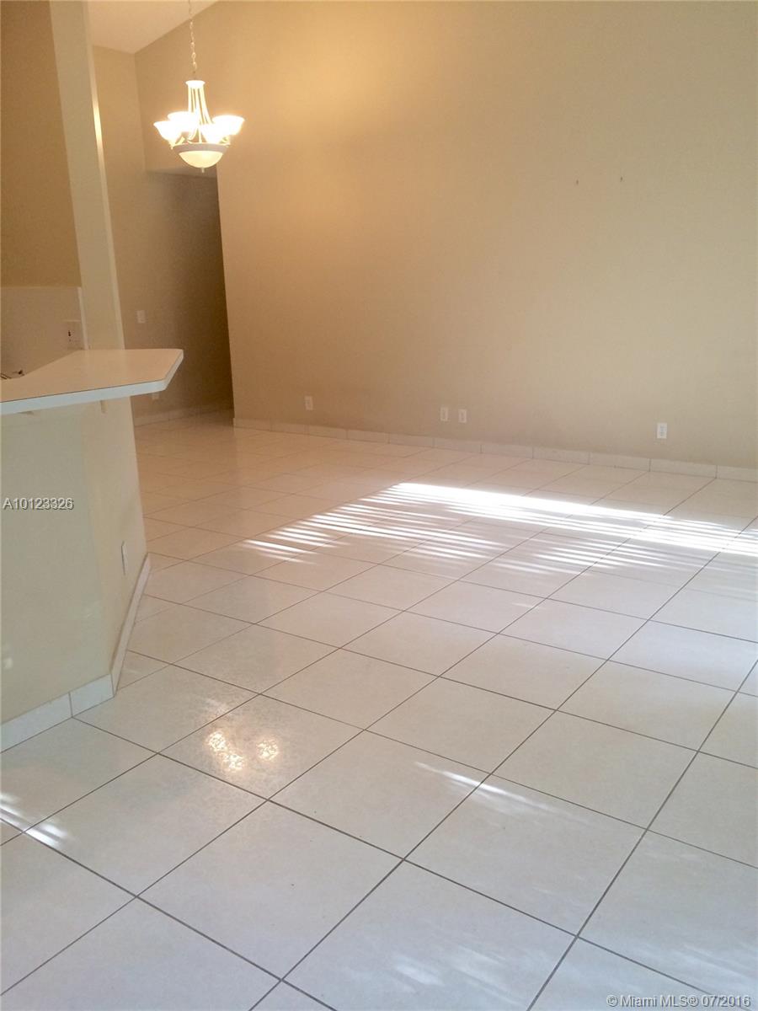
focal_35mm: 29
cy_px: 506
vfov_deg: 61.7
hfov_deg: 48.2
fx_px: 847
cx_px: 379
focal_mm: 4.15
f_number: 2.2
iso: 40
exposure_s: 1/30
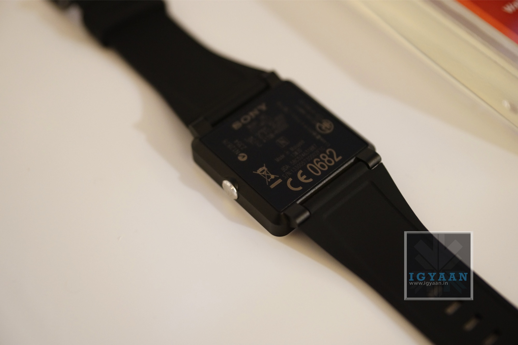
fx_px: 1007
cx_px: 259
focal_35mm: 70
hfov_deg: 28.8
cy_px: 172
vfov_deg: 19.5
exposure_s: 1/50
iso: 3200
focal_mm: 70
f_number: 2.8
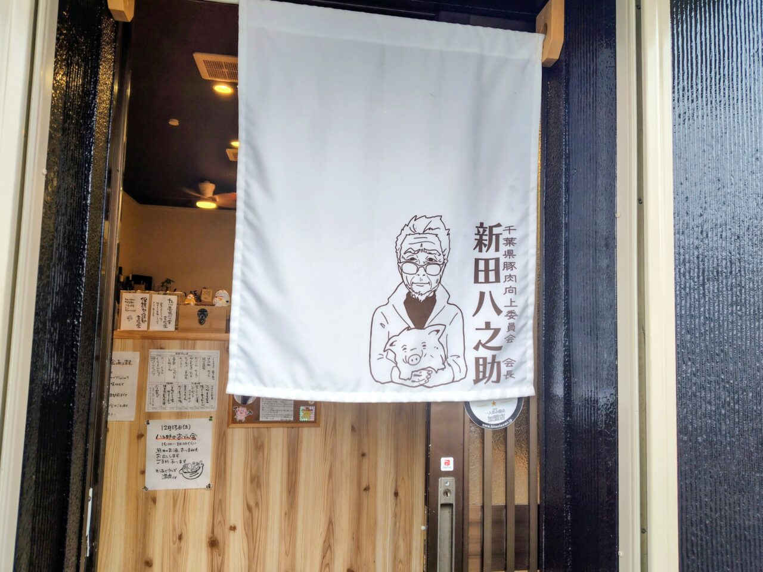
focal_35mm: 23
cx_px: 382
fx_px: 507
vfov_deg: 58.9
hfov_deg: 73.9
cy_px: 286
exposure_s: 1/120
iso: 88
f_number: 1.9
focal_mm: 5.6
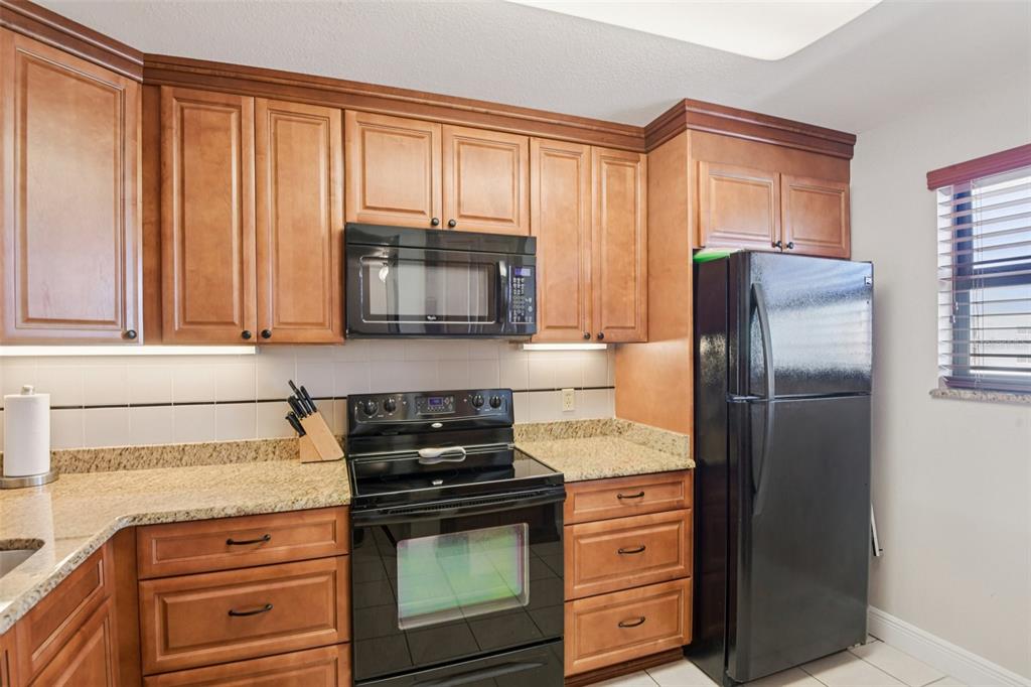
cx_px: 516
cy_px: 344
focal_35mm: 17
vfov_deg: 70.4
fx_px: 487
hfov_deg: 93.3
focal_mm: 17
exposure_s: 1/10
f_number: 8
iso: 400
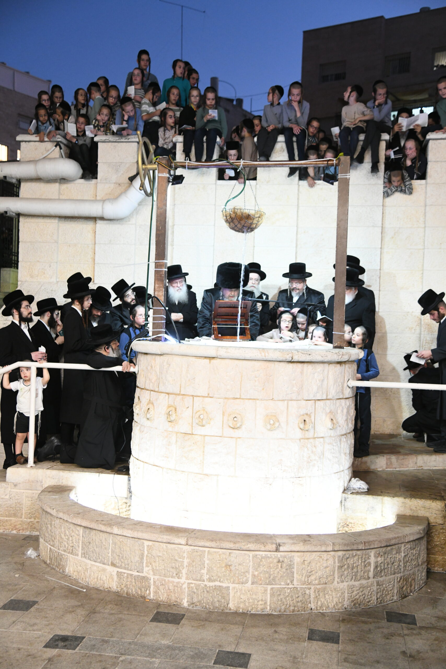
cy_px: 334
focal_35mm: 40
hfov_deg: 33.4
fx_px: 743
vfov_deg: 48.5
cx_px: 223
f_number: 4
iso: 3200
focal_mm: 40
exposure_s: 1/100
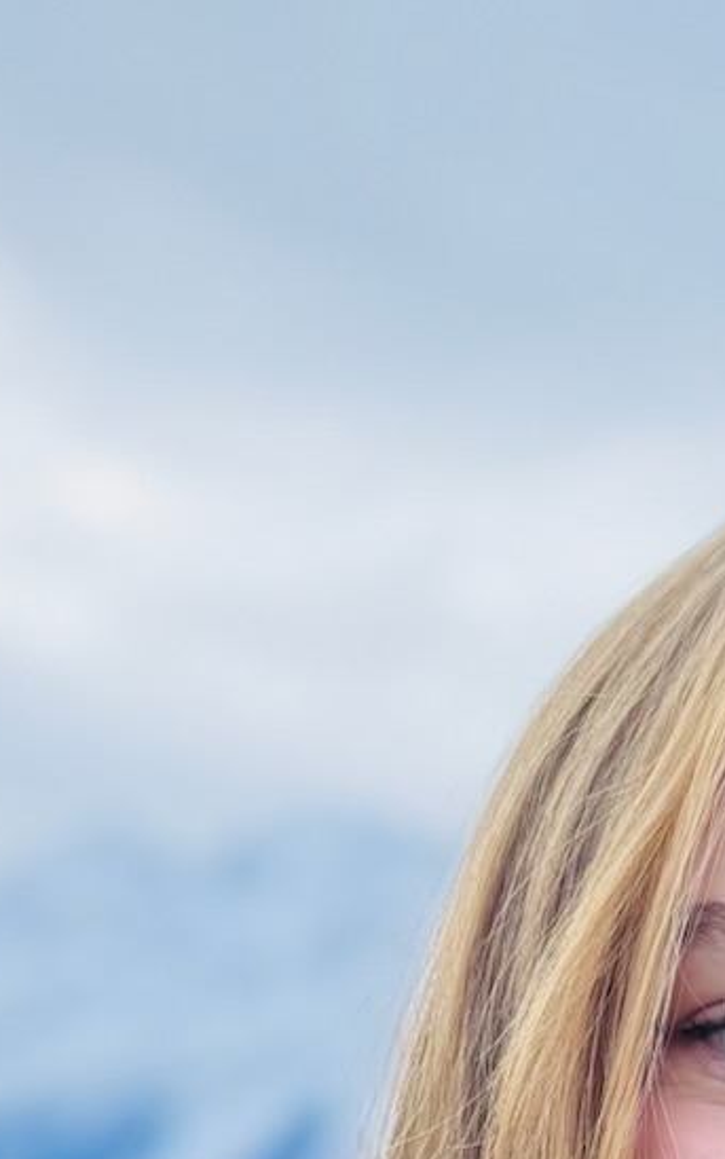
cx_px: 881
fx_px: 3000
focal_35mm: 95
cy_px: 1724
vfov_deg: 19.2
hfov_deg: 13.4
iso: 80
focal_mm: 6.76
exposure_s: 1/593
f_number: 1.78
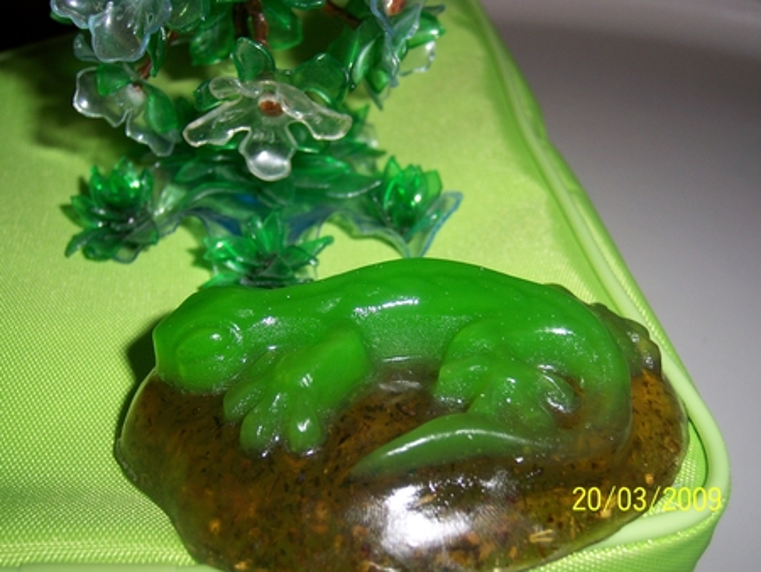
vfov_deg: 32.2
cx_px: 380
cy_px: 286
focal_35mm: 45
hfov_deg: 42.1
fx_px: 990
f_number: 3.1
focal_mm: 7.5
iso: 80
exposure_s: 1/60
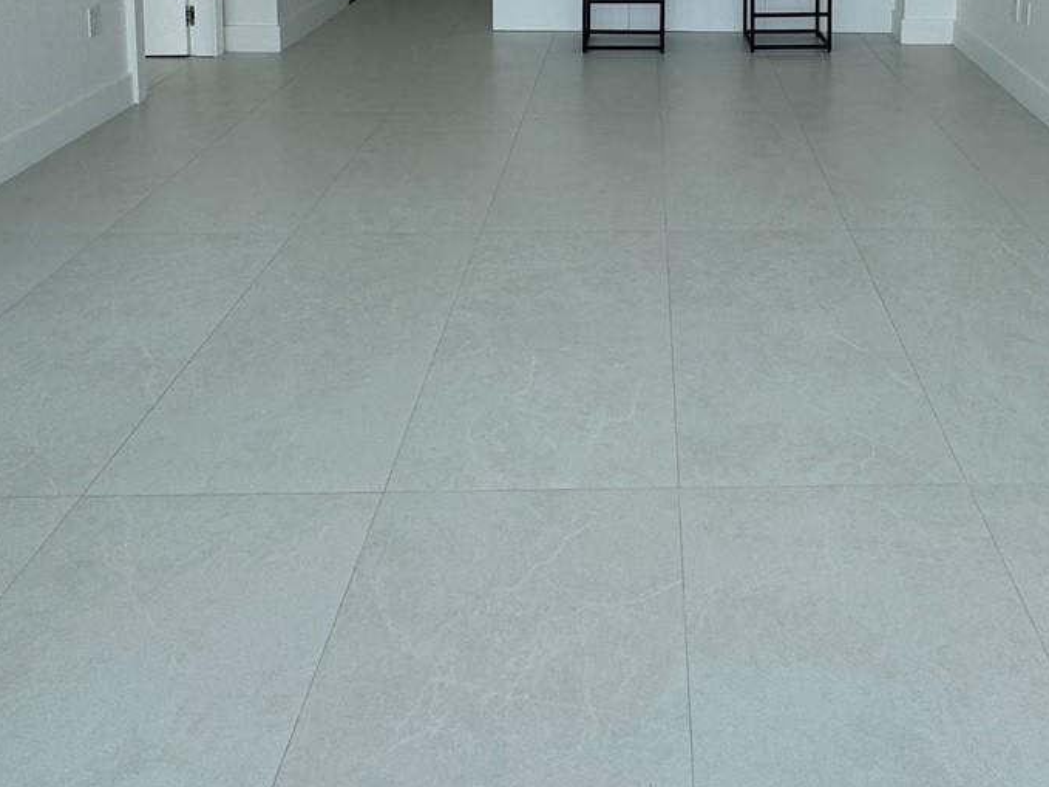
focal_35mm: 33
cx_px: 683
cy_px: -111
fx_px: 1000
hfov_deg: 54.4
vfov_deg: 35.6
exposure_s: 1/687
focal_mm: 2.22
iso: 40
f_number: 2.2
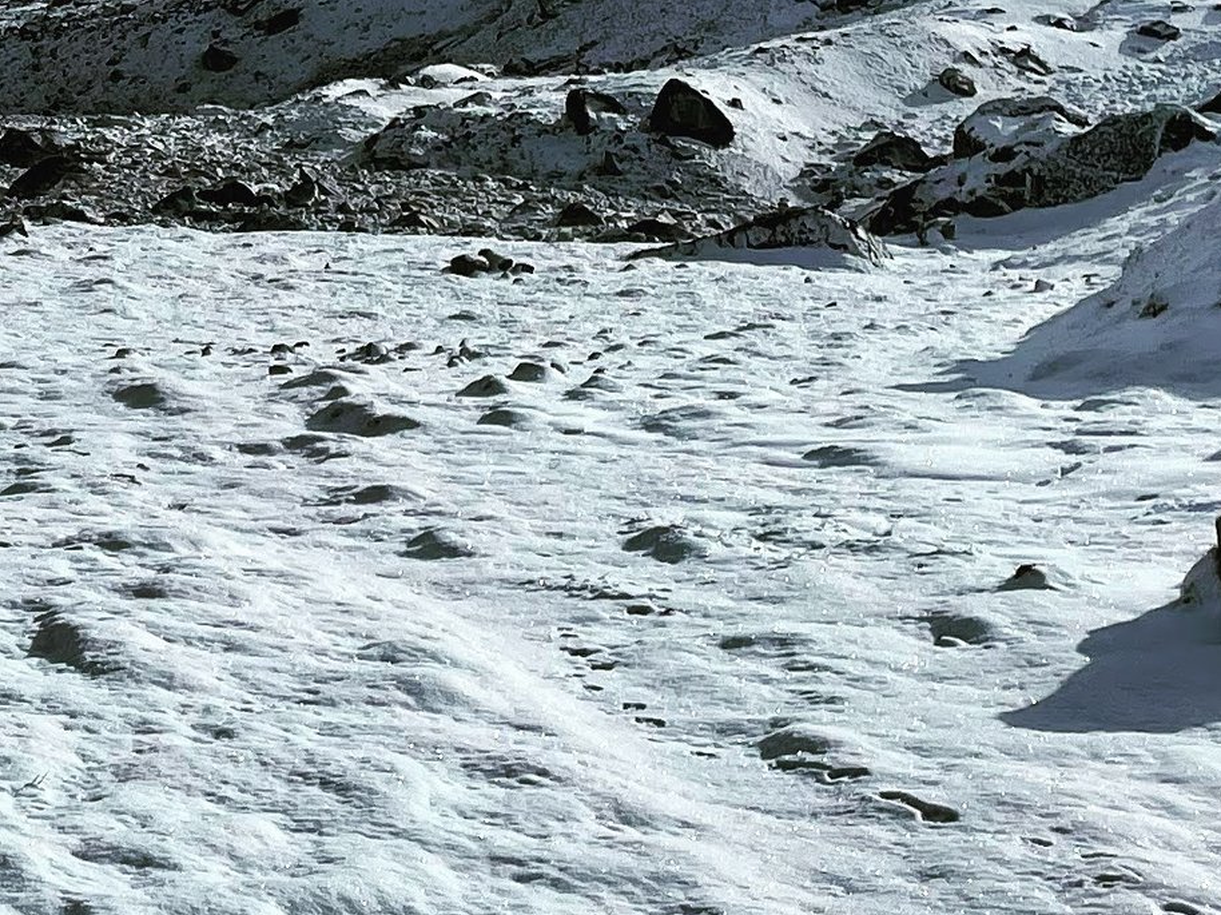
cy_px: -285
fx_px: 3456
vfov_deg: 14.4
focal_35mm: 98
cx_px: -437
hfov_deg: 18.4
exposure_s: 1/7813
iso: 32
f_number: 1.6
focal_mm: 4.2
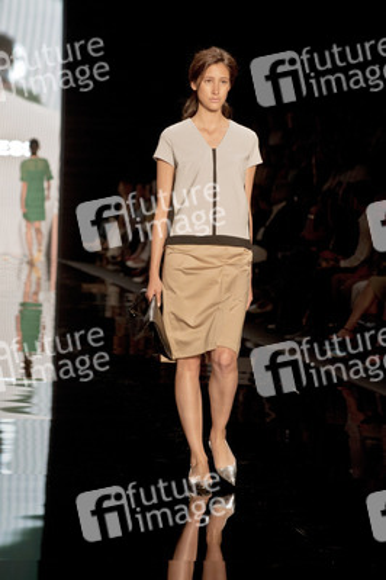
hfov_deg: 10.9
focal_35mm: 125
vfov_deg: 16.4
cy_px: 290
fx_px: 2014
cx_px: 193
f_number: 6.3
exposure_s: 1/200
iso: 1600
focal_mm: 125
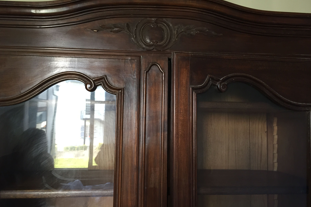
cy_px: 103
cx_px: 152
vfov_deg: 42.3
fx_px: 268
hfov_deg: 60.3
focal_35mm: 31
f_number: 2.2
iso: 125
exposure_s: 1/33
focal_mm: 4.15
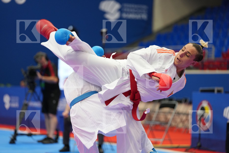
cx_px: 114
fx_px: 916
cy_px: 76
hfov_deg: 14.3
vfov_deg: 9.5
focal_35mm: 144
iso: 1600
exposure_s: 1/1000
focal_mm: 144
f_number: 2.8
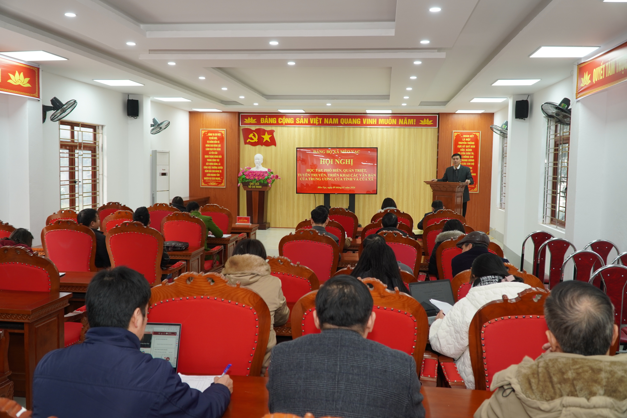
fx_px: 522
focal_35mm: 30
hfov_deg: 61.9
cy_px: 209
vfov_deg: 43.6
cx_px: 314
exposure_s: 1/60
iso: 250
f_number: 4
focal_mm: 20
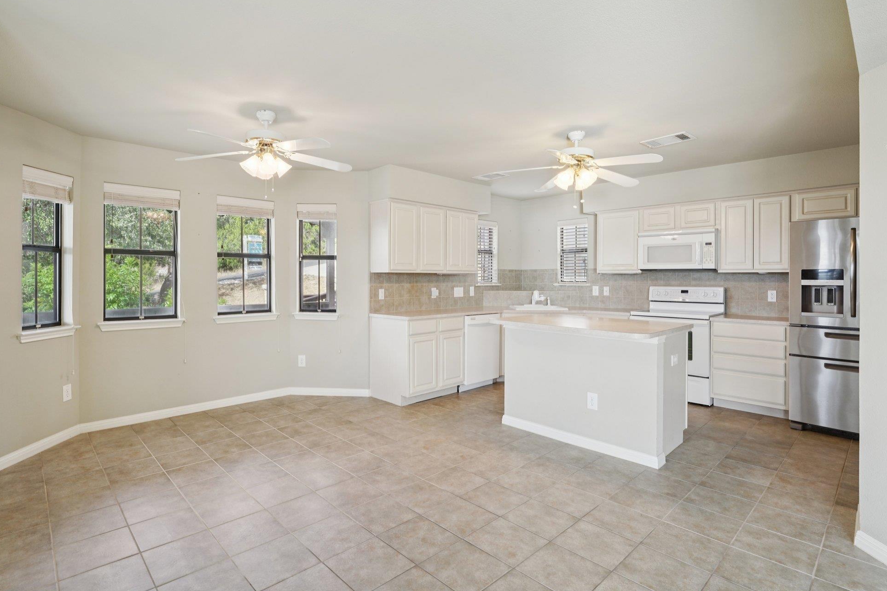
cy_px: 280
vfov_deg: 68.4
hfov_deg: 91.1
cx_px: 416
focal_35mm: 18
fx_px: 435
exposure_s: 1/40
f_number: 8
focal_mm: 16.6
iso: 400
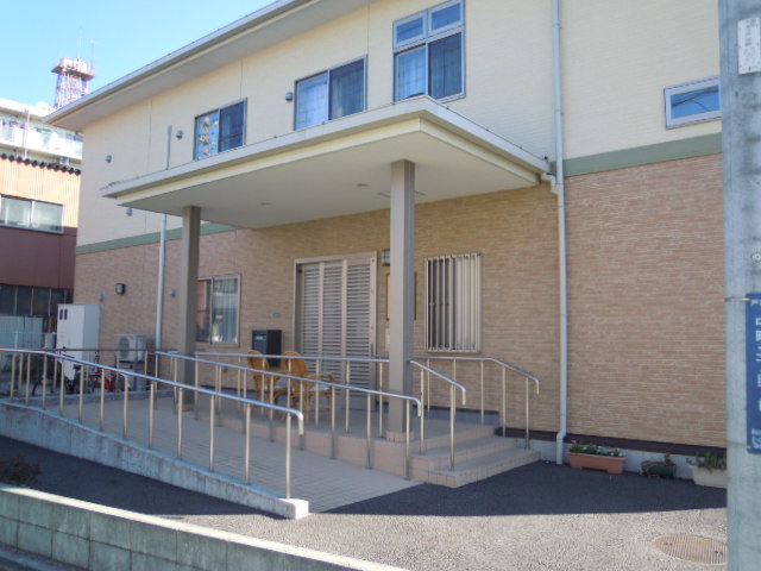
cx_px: 380
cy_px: 286
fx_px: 616
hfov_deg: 63.4
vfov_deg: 49.7
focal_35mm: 28
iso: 100
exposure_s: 1/400
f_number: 2.7
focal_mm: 5
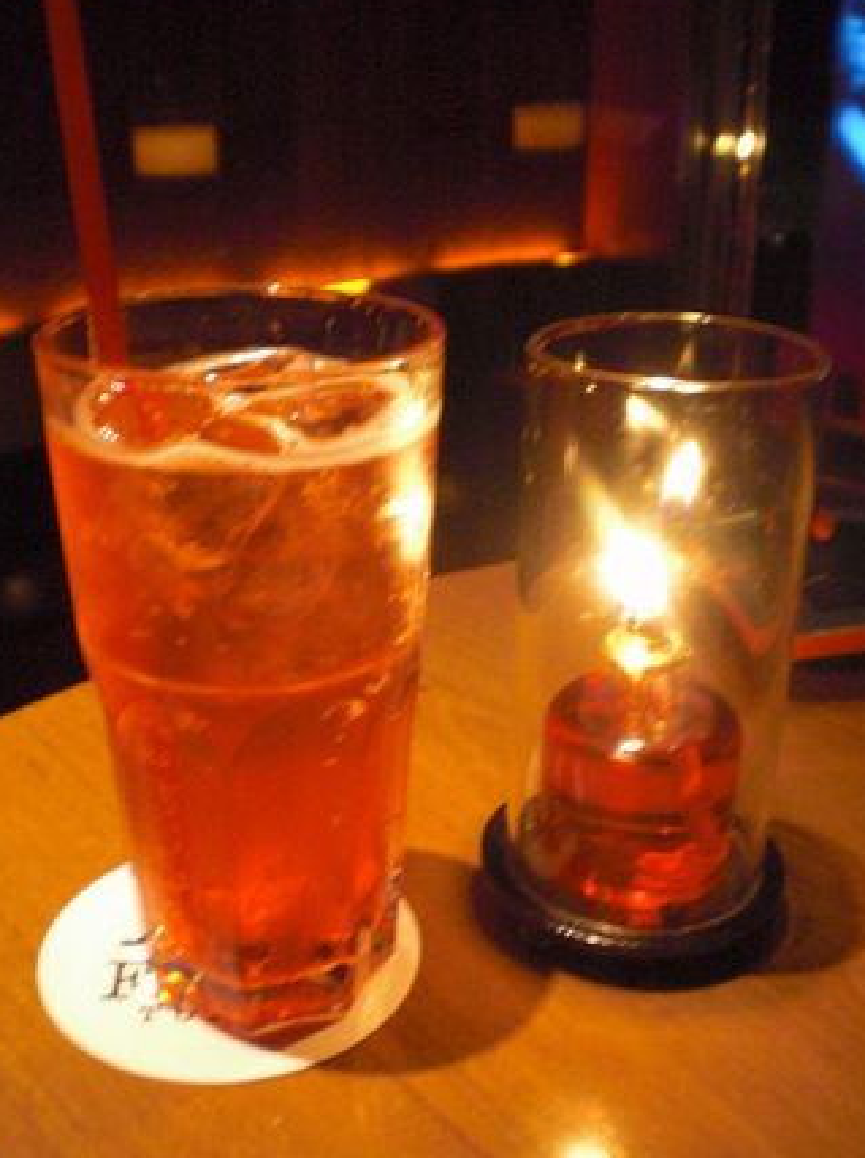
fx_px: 1336
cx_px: 428
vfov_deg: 46.9
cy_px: 574
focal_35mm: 40
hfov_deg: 35.9
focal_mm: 6.3
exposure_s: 1/13
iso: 800
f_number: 3.1
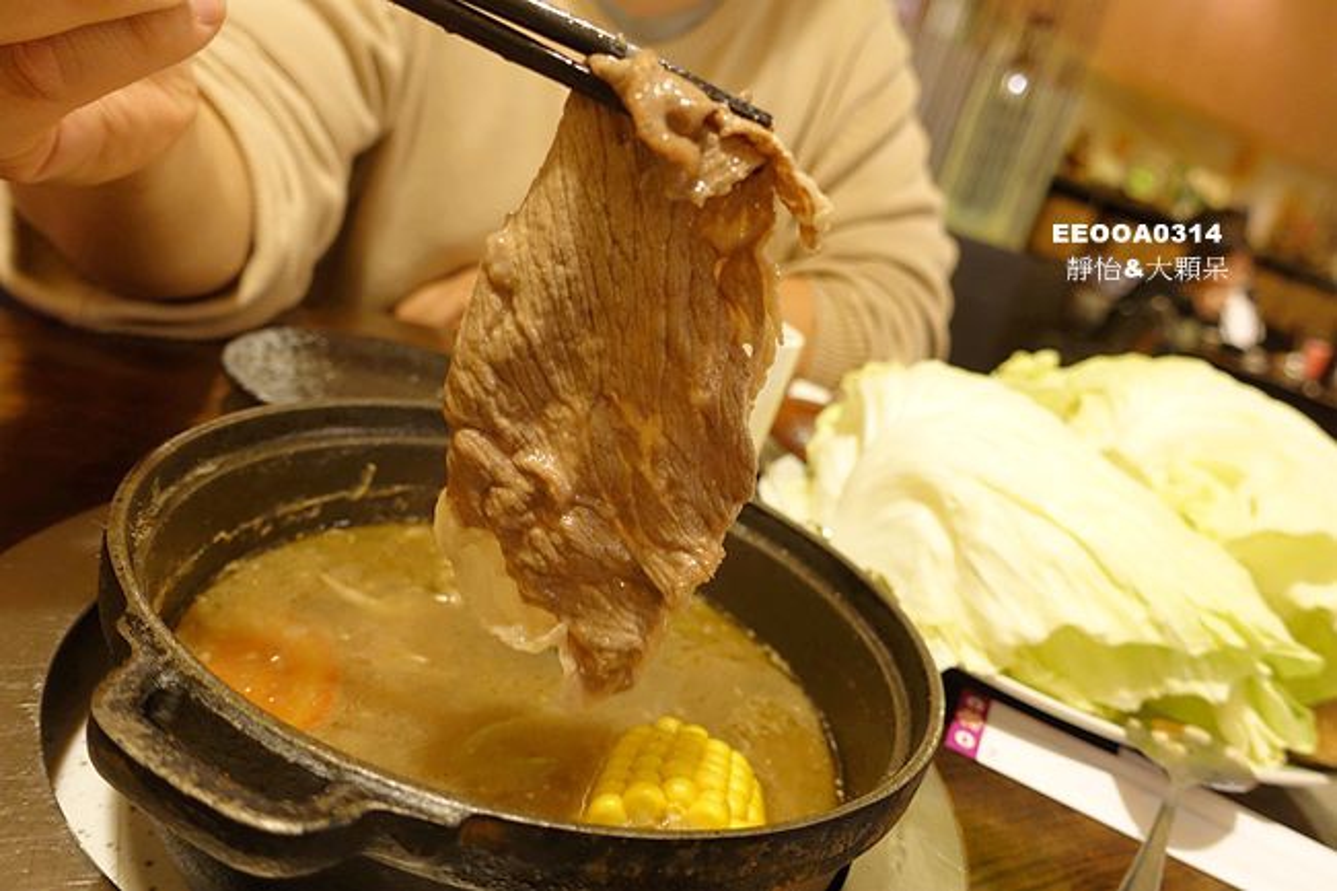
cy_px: 446
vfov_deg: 53.1
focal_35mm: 24
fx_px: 891
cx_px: 668
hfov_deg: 73.8
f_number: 2.5
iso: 800
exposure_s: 1/20
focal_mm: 8.8
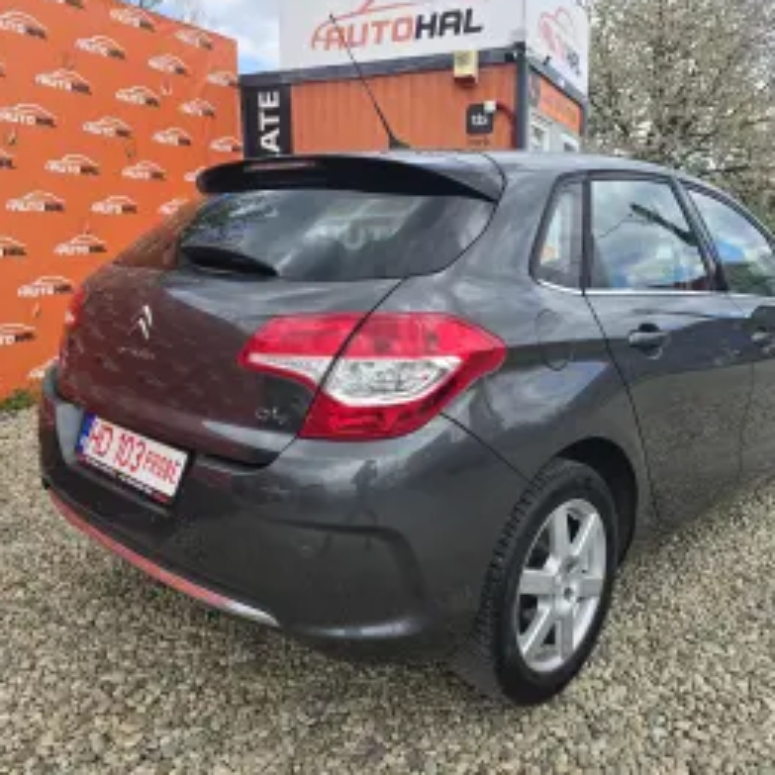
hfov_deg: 57.1
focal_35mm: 28
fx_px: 709
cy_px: 380
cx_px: 434
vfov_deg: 57.3
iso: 12
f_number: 1.7
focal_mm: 6.3
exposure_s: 1/302
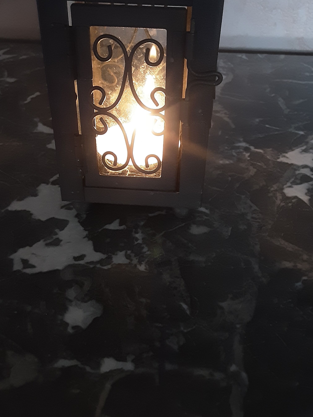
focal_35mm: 34
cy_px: 188
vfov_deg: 53.9
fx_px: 410
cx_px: 147
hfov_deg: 41.8
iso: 400
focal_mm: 2.9
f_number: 1.9
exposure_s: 1/20
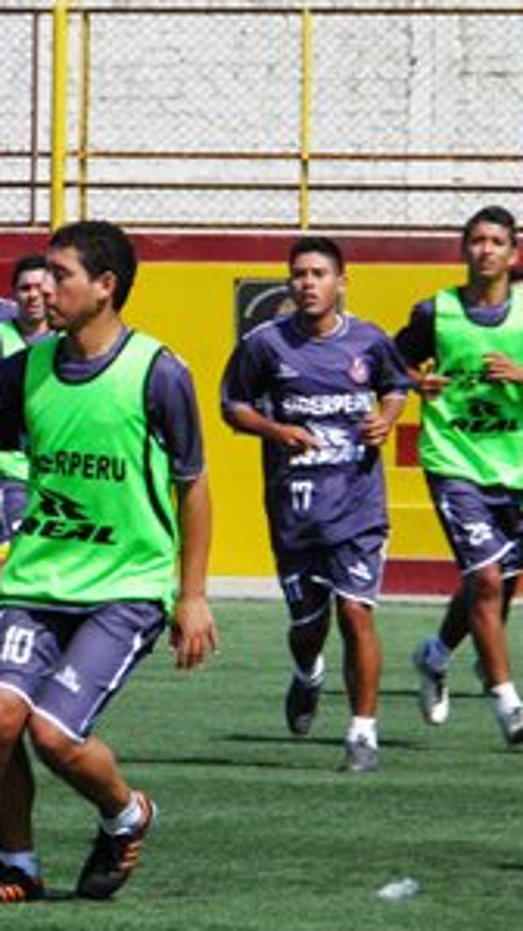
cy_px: 489
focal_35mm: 469
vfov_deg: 4.6
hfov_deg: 2.6
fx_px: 11573
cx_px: 59
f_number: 6
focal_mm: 51.5
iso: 50
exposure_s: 1/250
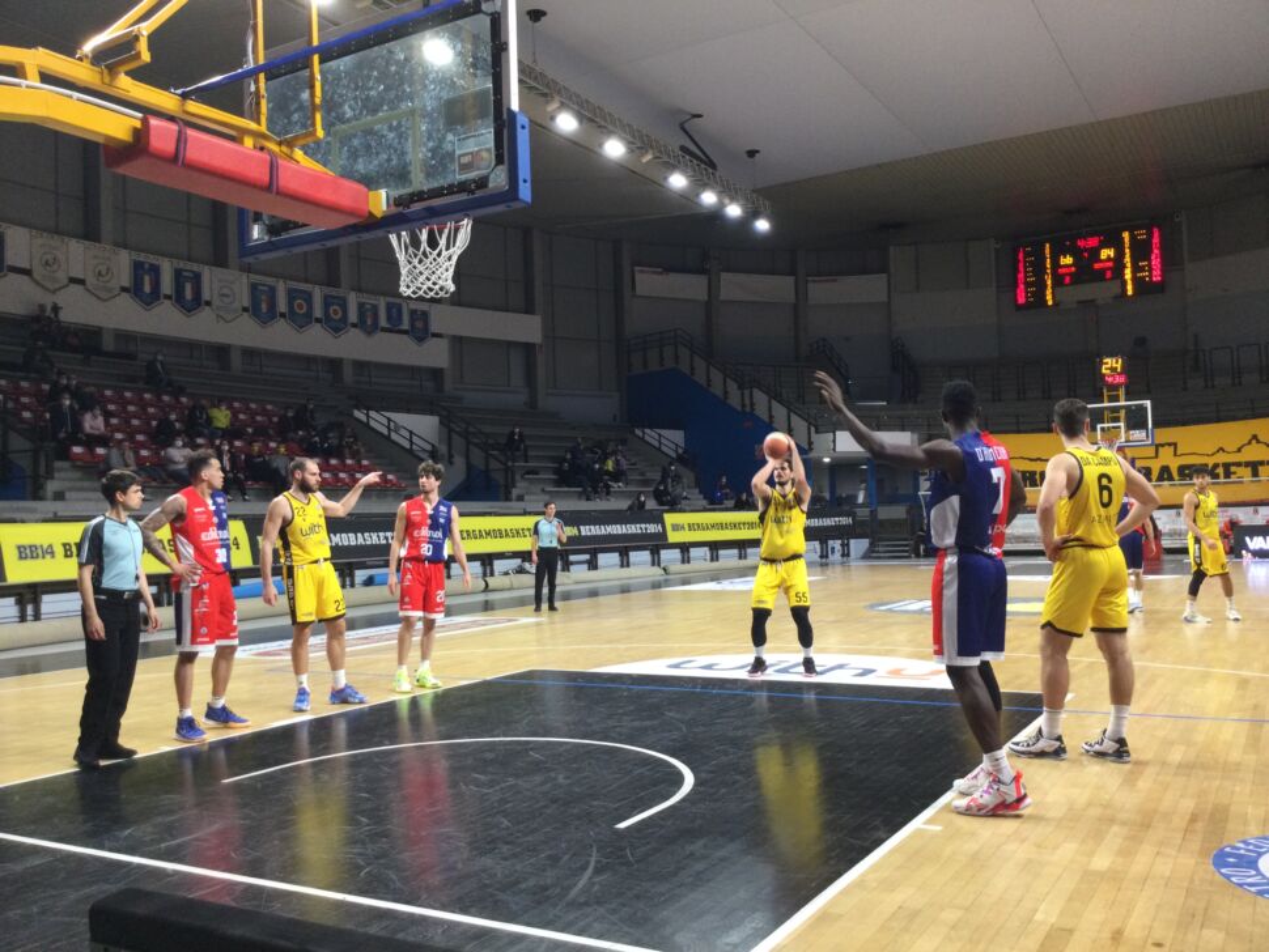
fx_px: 1137
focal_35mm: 31
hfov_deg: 58.3
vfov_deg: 45.5
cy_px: 476
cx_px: 634
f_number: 2.4
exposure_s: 1/33
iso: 80
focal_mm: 3.3
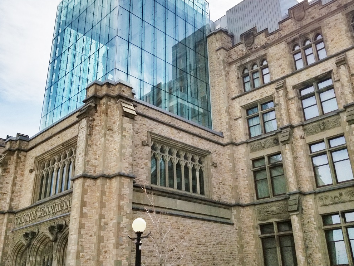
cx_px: 178
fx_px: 358
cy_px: 128
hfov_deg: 52.6
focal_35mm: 35
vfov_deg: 40.7
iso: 50
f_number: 1.7
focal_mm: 4.25
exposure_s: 1/10638
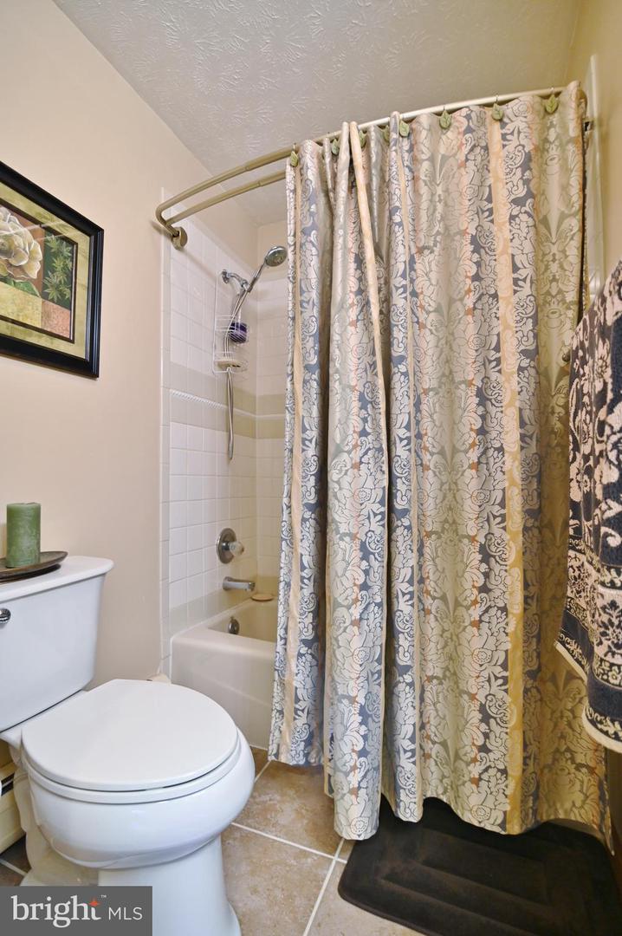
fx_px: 415
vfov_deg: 96.8
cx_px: 311
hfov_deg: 73.6
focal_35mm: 16
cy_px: 468
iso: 1400
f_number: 2.8
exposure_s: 1/125
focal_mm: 16
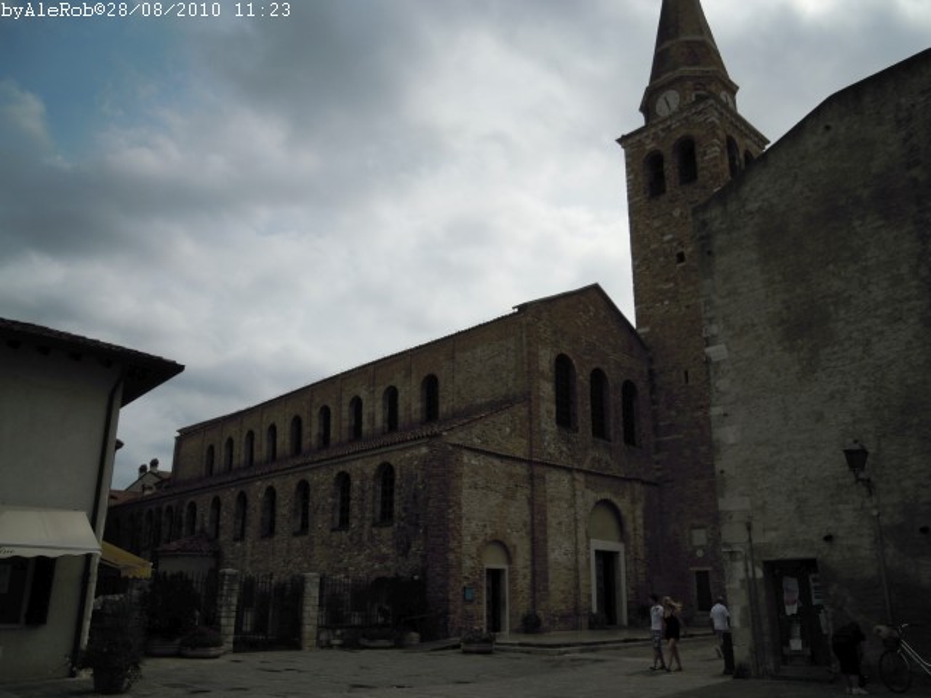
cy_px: 349
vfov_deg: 49.7
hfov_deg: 63.4
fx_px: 753
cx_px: 466
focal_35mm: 28
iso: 100
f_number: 5.4
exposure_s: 1/1000
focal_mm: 5
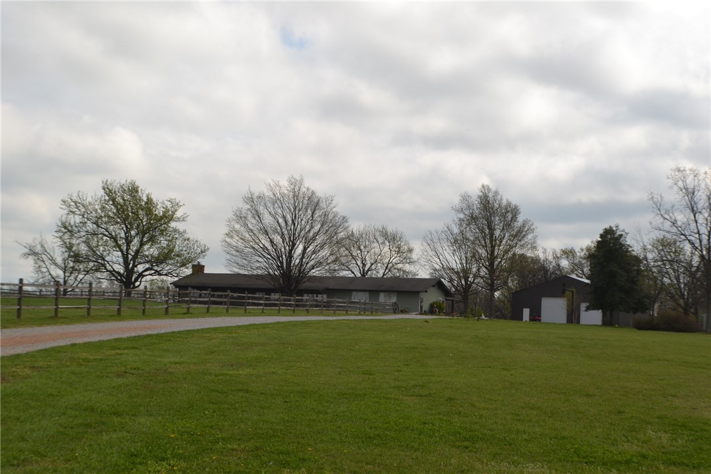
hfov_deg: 29.9
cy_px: 237
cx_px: 356
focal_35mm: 68
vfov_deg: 20.2
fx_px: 1333
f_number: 10
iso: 100
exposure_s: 1/200
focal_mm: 45
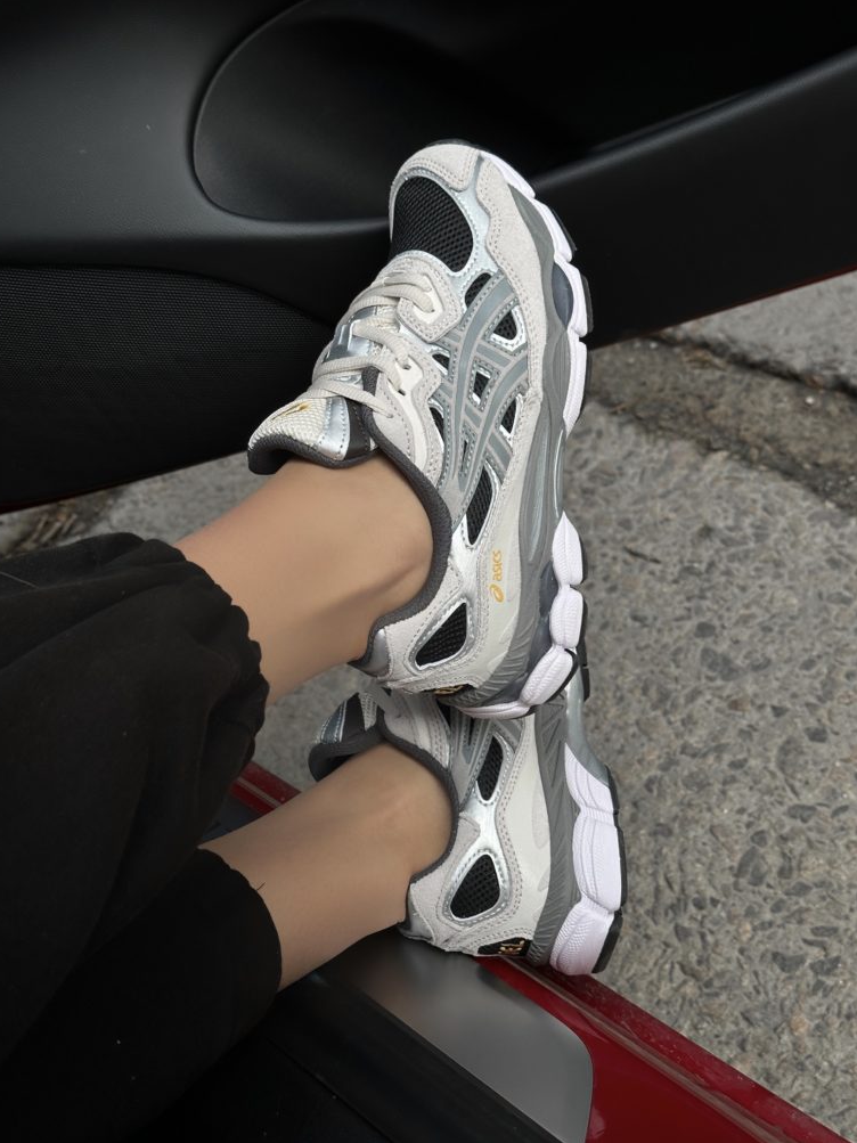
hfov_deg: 29.7
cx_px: 422
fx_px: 1618
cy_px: 580
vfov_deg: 38.9
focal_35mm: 49
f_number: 1.8
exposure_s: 1/1800
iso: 64
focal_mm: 6.86
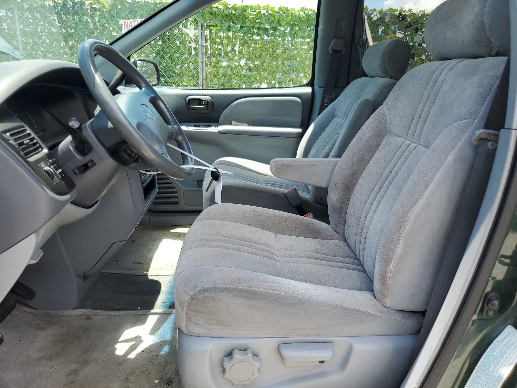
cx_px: 258
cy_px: 194
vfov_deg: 53.1
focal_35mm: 26
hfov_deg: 67.3
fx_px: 388
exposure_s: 1/526
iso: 50
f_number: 1.5
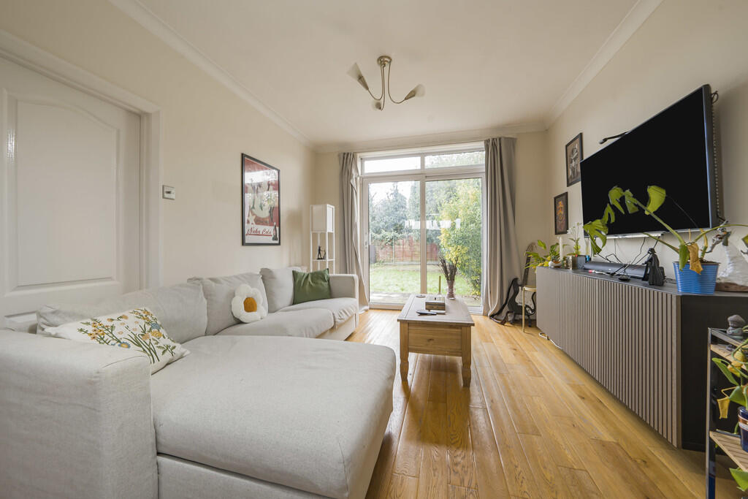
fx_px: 249
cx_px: 374
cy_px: 250
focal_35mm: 12
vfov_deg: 90.0
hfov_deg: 112.6
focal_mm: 12
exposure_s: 1/4
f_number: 9
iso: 320
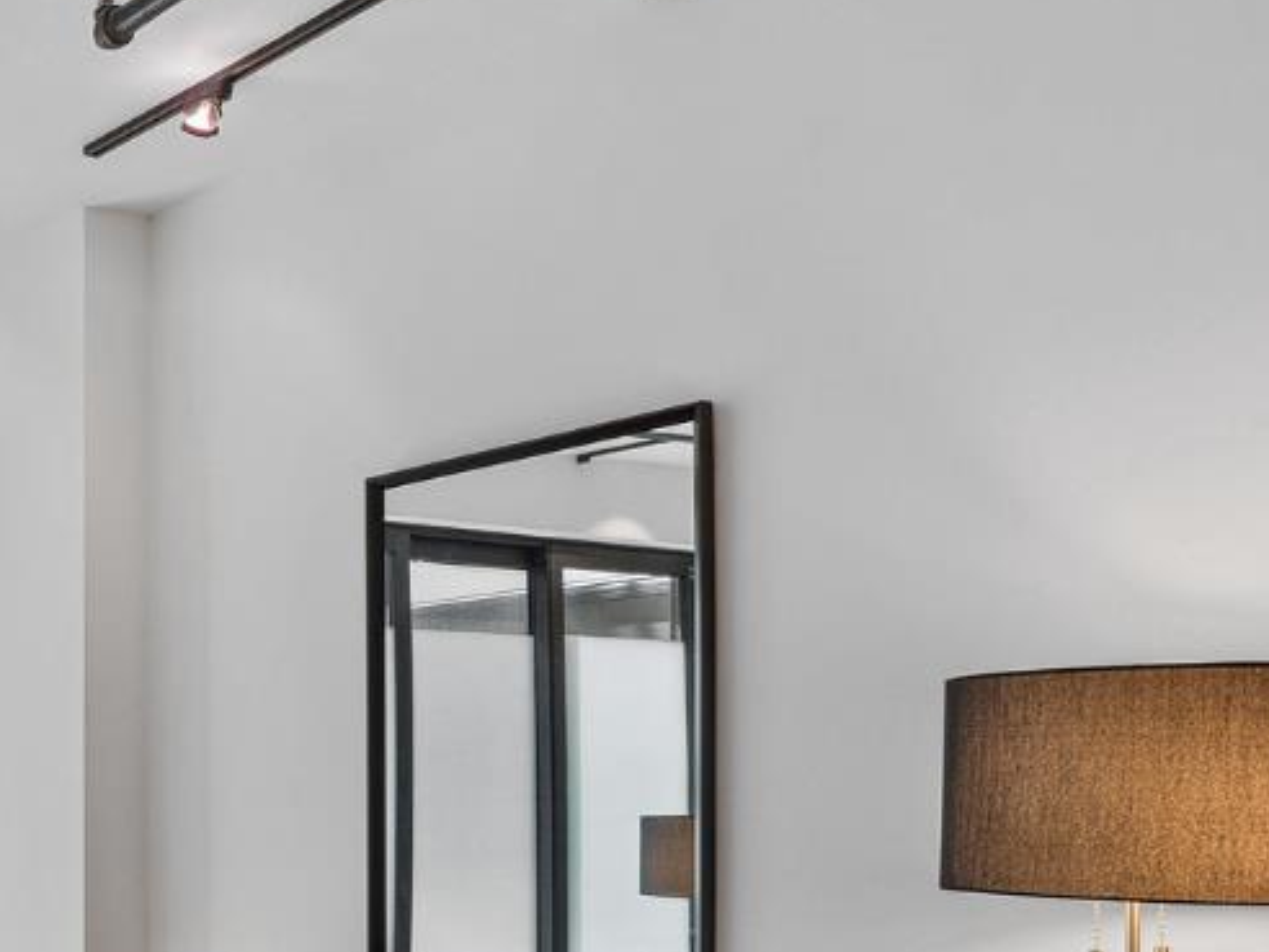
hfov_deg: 33.9
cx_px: -359
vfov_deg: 33.8
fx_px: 1503
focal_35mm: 41
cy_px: 796
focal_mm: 14
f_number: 8
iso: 100
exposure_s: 1/10
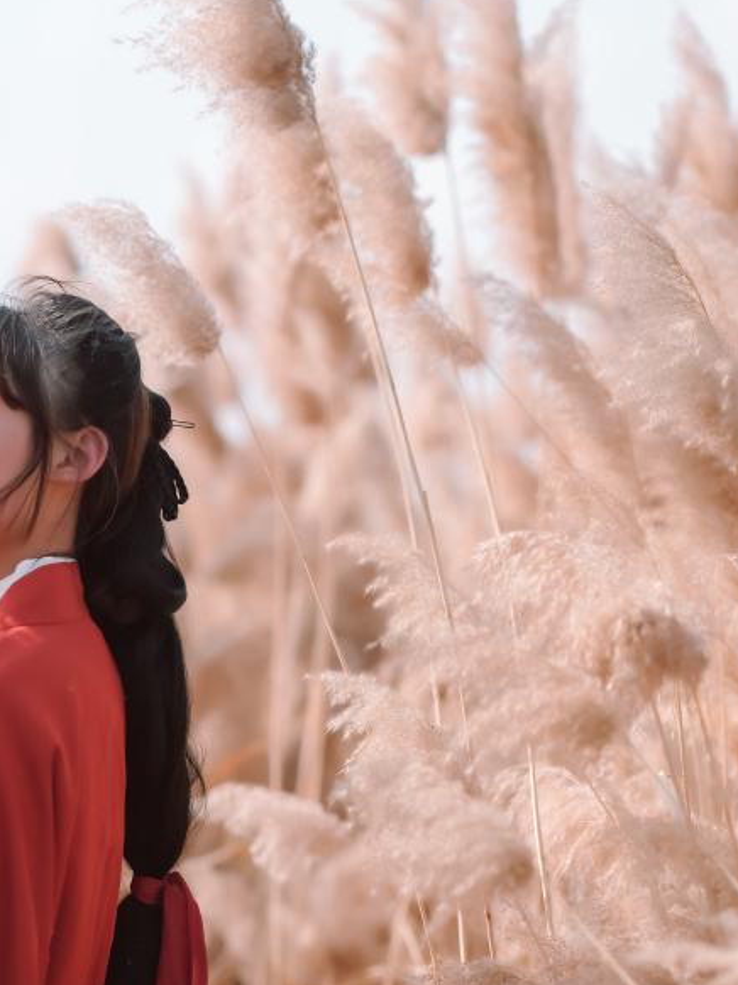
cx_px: 108
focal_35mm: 130
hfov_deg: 11.3
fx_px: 3698
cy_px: 816
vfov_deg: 15.1
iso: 100
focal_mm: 80
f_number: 2
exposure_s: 1/3200
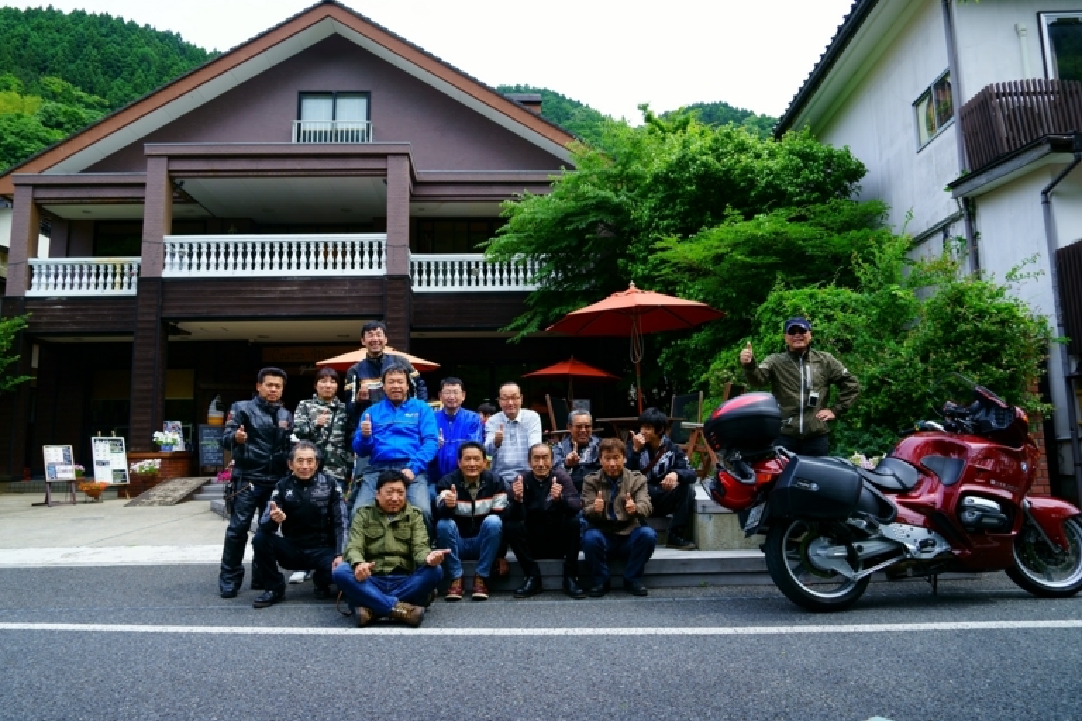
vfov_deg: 51.3
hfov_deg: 71.5
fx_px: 751
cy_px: 346
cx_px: 533
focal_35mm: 25
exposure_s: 1/90
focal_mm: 24
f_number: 6.7
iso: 100
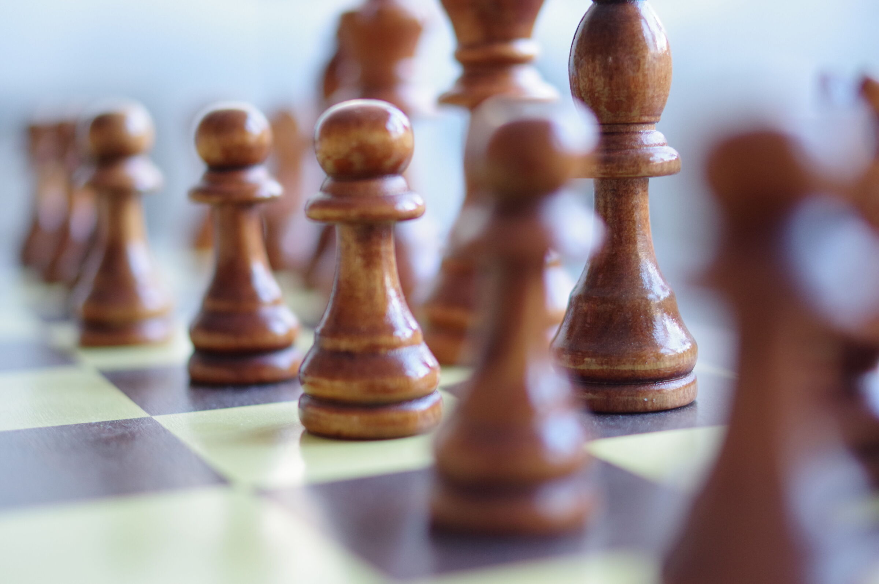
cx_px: 440
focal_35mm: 52
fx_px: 1281
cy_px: 292
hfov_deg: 37.9
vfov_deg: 25.7
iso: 800
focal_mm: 35
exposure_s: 1/30
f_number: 2.4
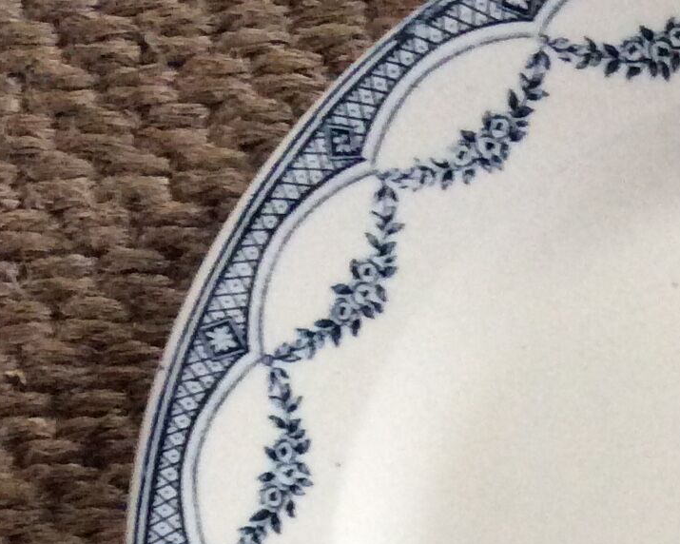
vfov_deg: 12.9
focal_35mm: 113
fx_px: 2274
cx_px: 854
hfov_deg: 16.2
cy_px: 837
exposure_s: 1/24
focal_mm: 3.3
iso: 200
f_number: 2.4
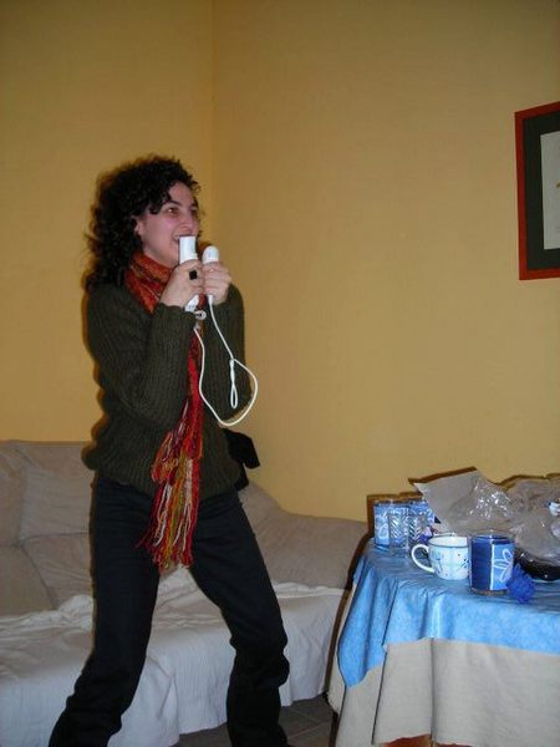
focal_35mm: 38
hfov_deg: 37.7
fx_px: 820
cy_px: 374
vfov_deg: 49.0
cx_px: 280
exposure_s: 1/60.1
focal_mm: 6.3
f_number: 3.2
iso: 80
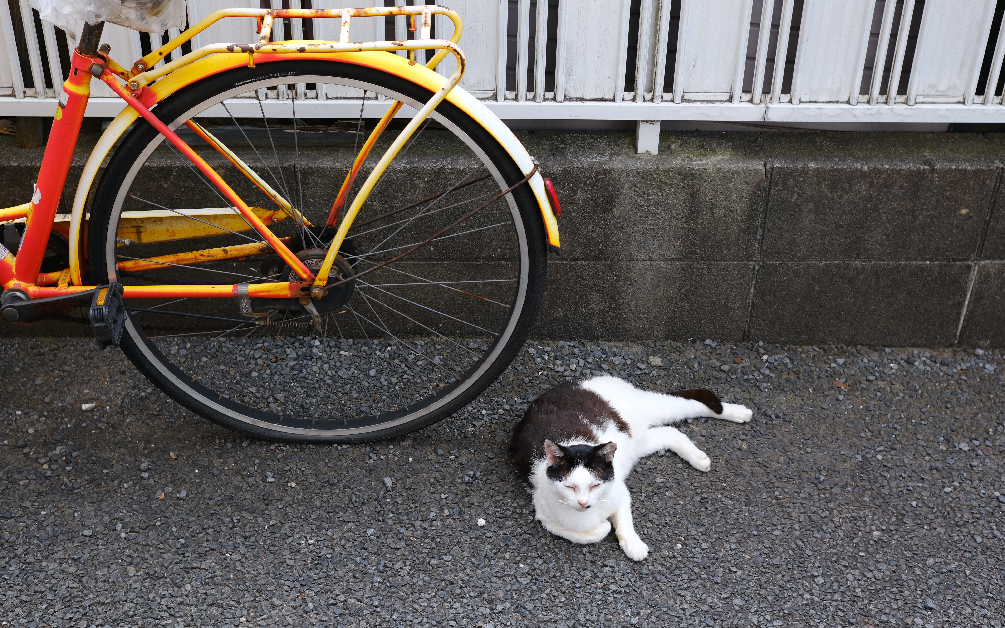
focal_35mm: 51
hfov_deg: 39.6
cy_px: 305
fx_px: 1397
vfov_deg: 25.3
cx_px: 502
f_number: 4
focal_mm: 33
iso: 160
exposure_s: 1/300
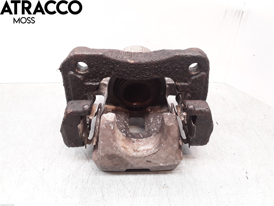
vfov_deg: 49.7
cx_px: 137
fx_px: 222
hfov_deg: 63.4
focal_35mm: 28
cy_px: 103
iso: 125
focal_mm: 2.91
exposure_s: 1/50
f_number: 1.9
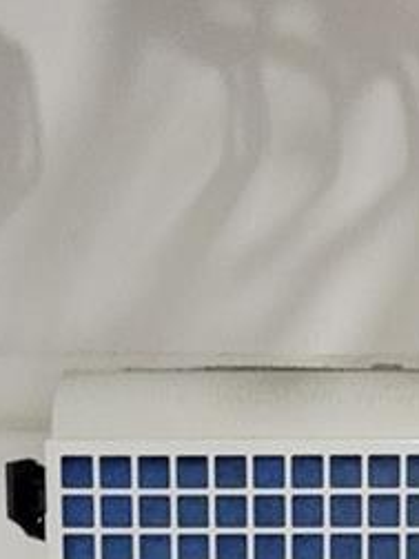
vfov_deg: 24.5
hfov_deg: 23.0
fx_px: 1001
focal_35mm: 62
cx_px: 384
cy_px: 830
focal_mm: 1.74
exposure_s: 1/40
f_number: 2.2
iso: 320
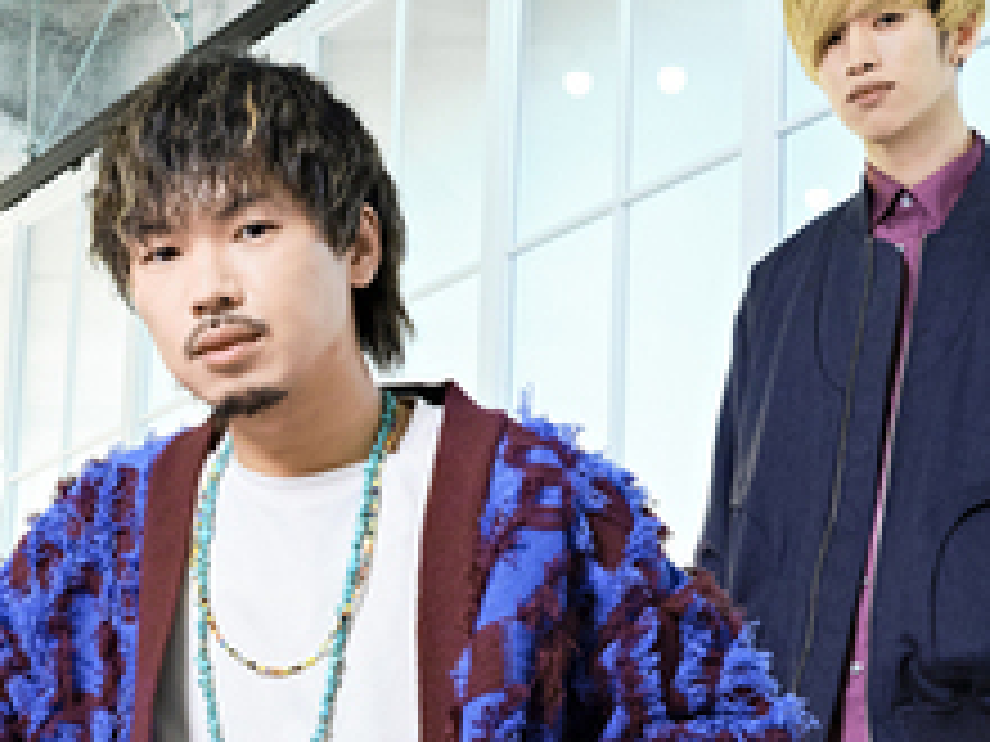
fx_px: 3318
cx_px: 58
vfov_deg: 12.8
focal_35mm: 116
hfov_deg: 16.7
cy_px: 432
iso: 2000
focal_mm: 44.9
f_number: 10
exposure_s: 1/125
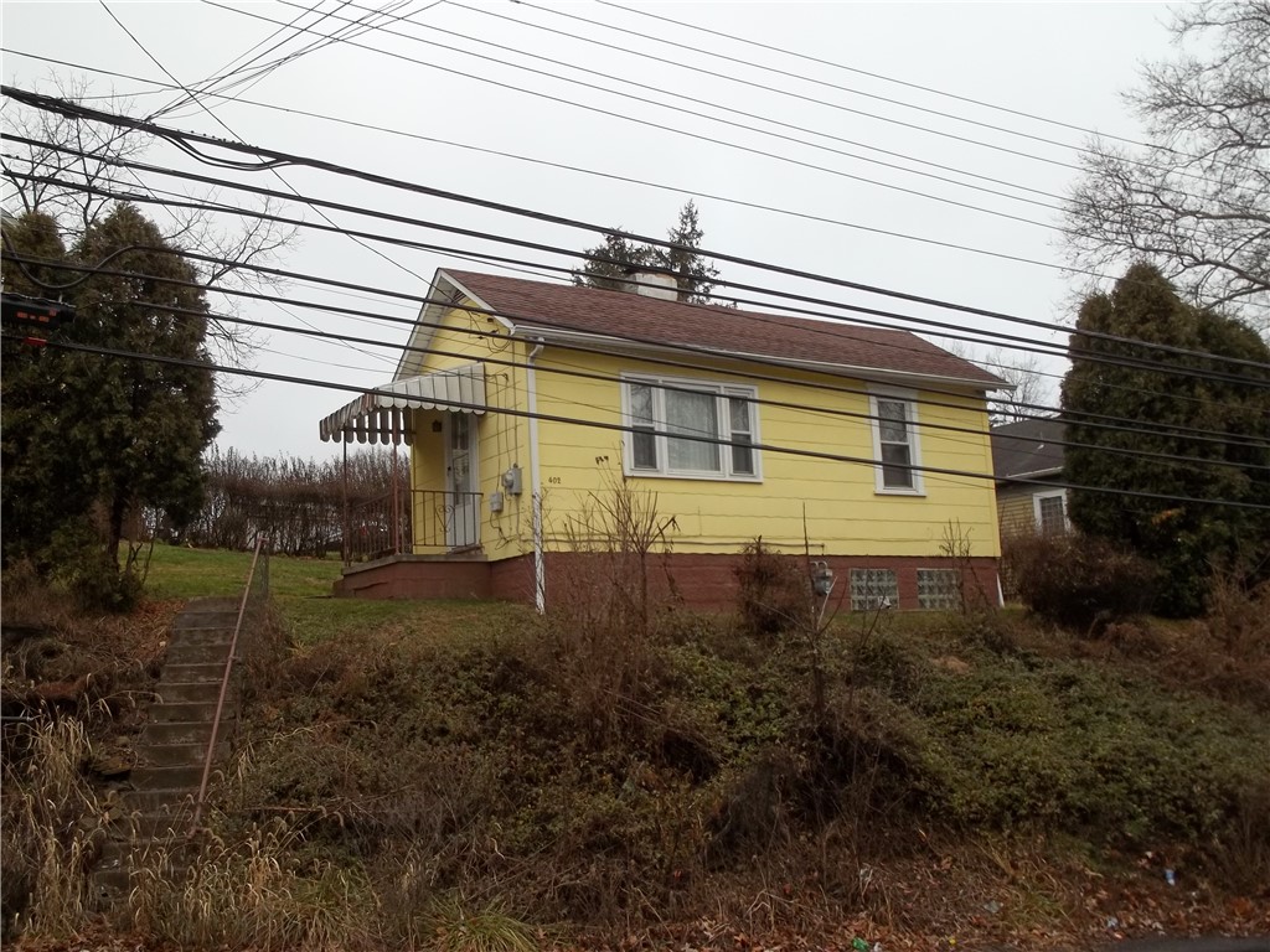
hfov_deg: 55.4
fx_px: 1211
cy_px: 476
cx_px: 635
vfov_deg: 42.9
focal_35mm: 33
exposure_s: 1/320
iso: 64
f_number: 3.3
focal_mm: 5.9
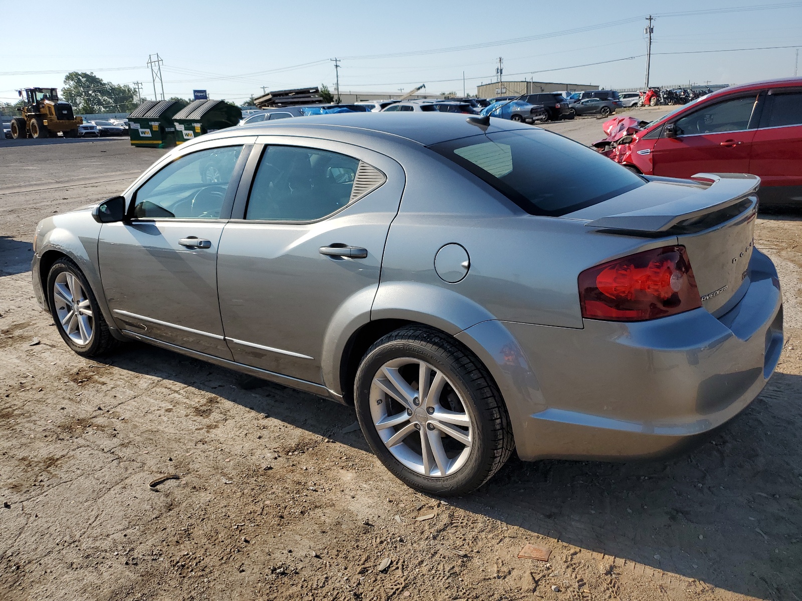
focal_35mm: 26
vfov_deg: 53.1
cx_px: 401
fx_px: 602
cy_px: 300
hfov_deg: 67.3
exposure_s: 1/3333
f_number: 1.5
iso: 50
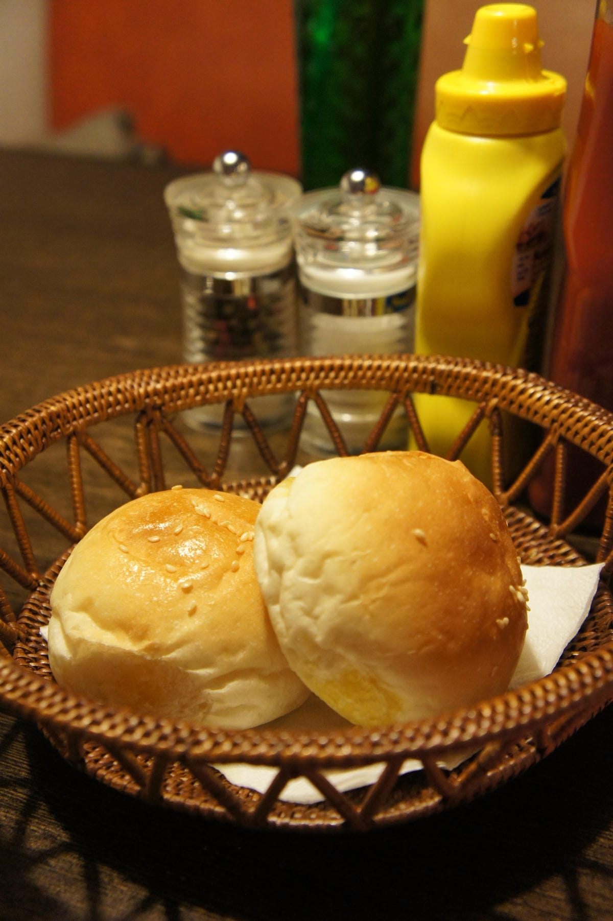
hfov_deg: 29.8
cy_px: 460
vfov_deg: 43.6
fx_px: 1151
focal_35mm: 45
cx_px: 306
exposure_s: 1/40
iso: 1600
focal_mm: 30
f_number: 4.5
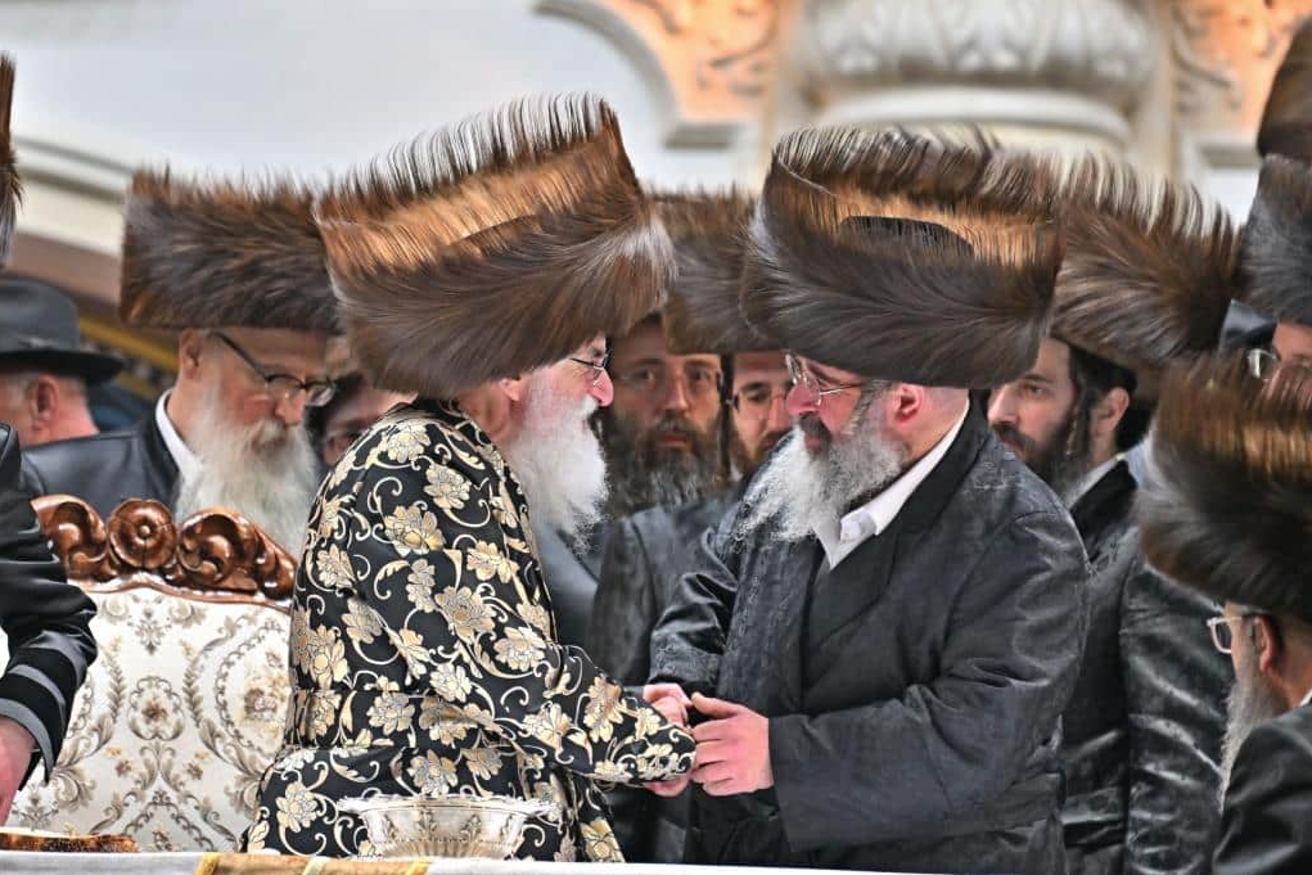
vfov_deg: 4.6
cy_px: 438
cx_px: 655
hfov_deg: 6.8
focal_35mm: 301
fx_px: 10971
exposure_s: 1/640
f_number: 2.8
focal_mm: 200
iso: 800
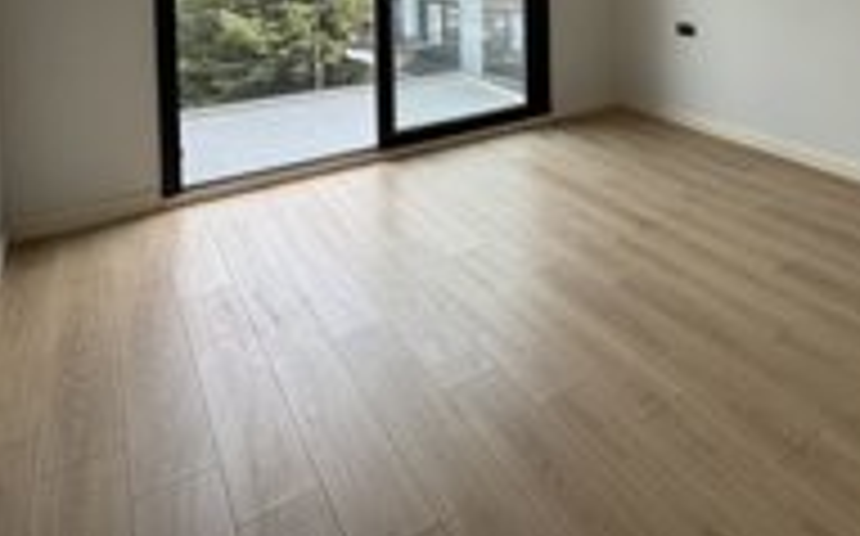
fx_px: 656
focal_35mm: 28
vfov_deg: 37.4
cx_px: 585
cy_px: -50
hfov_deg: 64.5
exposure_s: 1/168
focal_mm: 2.22
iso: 40
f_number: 2.2
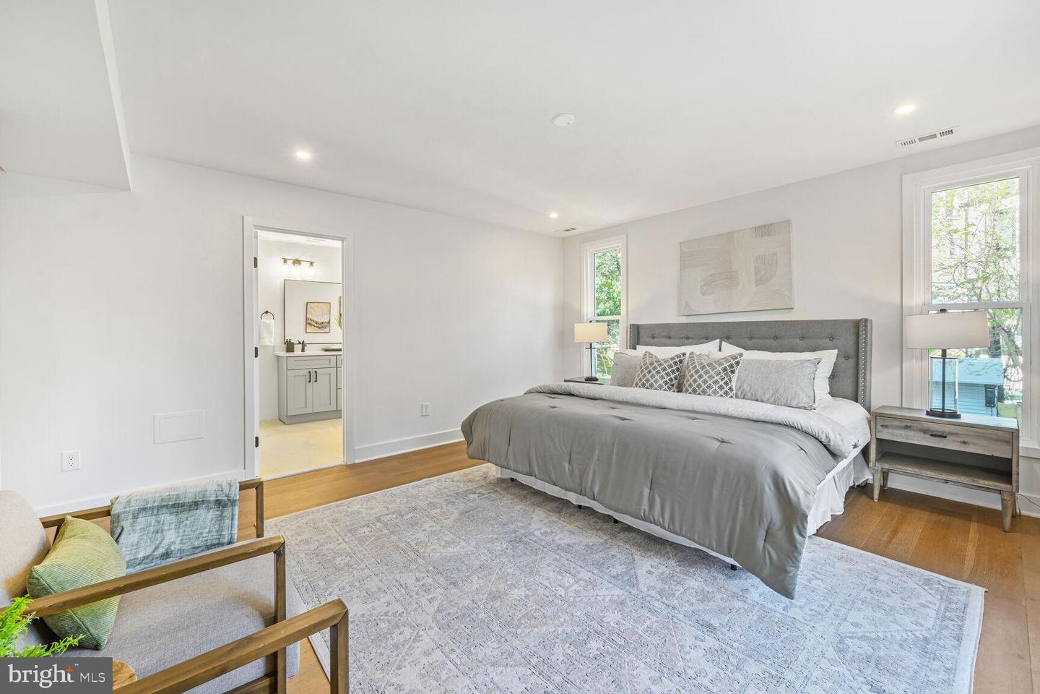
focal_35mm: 14
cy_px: 347
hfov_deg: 104.3
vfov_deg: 81.2
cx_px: 520
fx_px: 404
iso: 200
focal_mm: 14
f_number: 9
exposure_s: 1/50
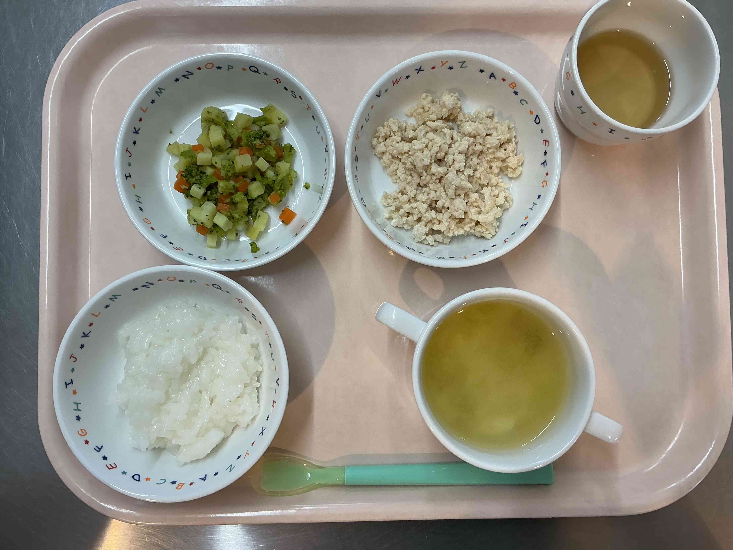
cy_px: 265
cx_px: 371
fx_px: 678
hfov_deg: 56.8
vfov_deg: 44.2
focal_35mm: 32
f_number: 1.8
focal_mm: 3
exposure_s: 1/120
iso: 40
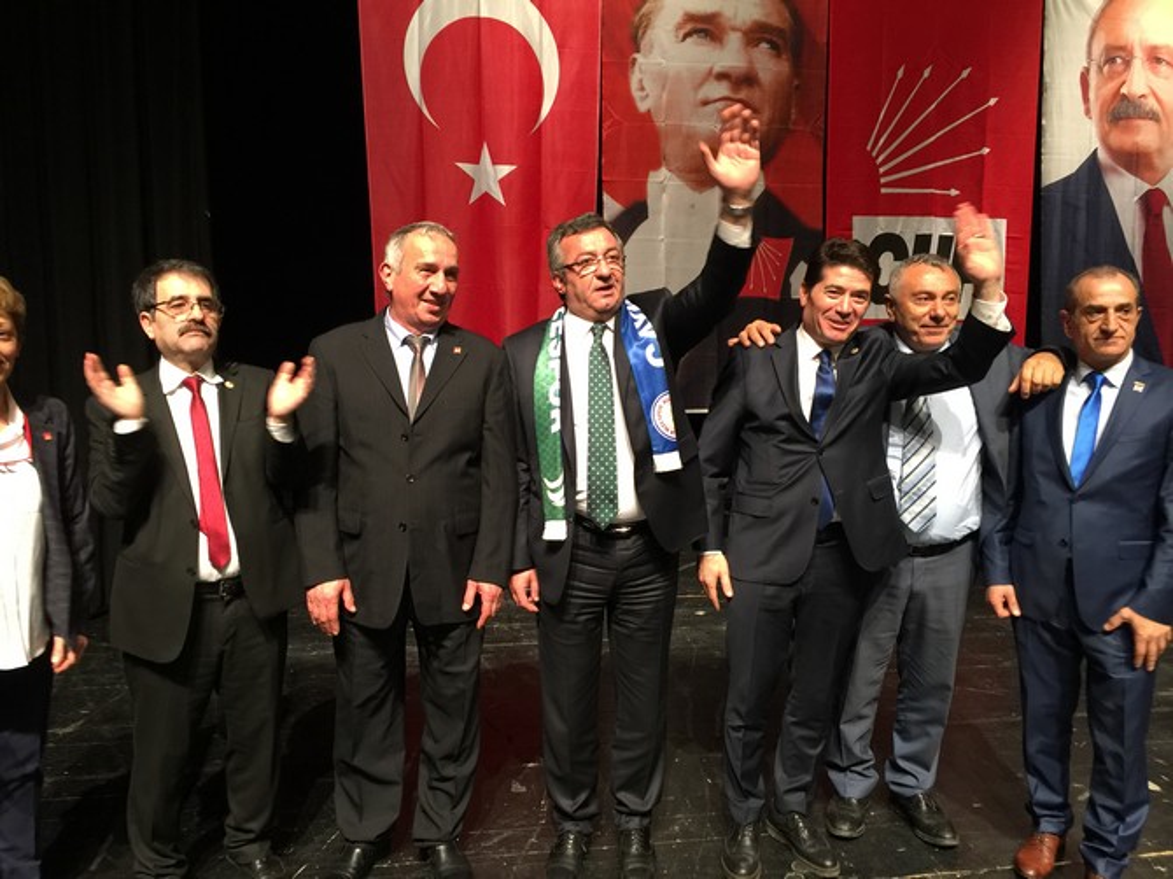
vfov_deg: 48.2
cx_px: 586
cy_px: 440
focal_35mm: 29
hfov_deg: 61.7
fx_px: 982
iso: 100
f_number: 2.2
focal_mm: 4.15
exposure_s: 1/17
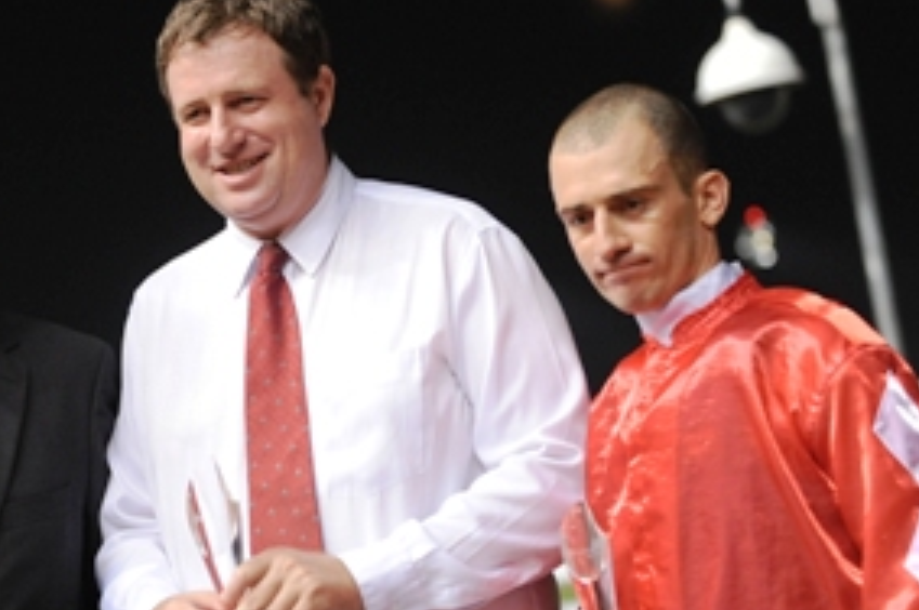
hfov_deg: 14.5
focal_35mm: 141
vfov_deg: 9.7
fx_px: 3595
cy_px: 380
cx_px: 216
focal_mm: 78
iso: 2000
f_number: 2.8
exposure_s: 1/640
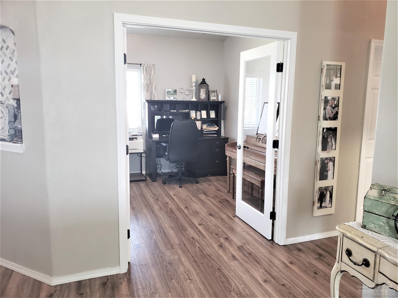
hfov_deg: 67.3
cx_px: 199
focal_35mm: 26
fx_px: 299
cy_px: 149
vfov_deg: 53.0
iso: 250
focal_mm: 4.3
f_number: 2.4
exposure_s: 1/24
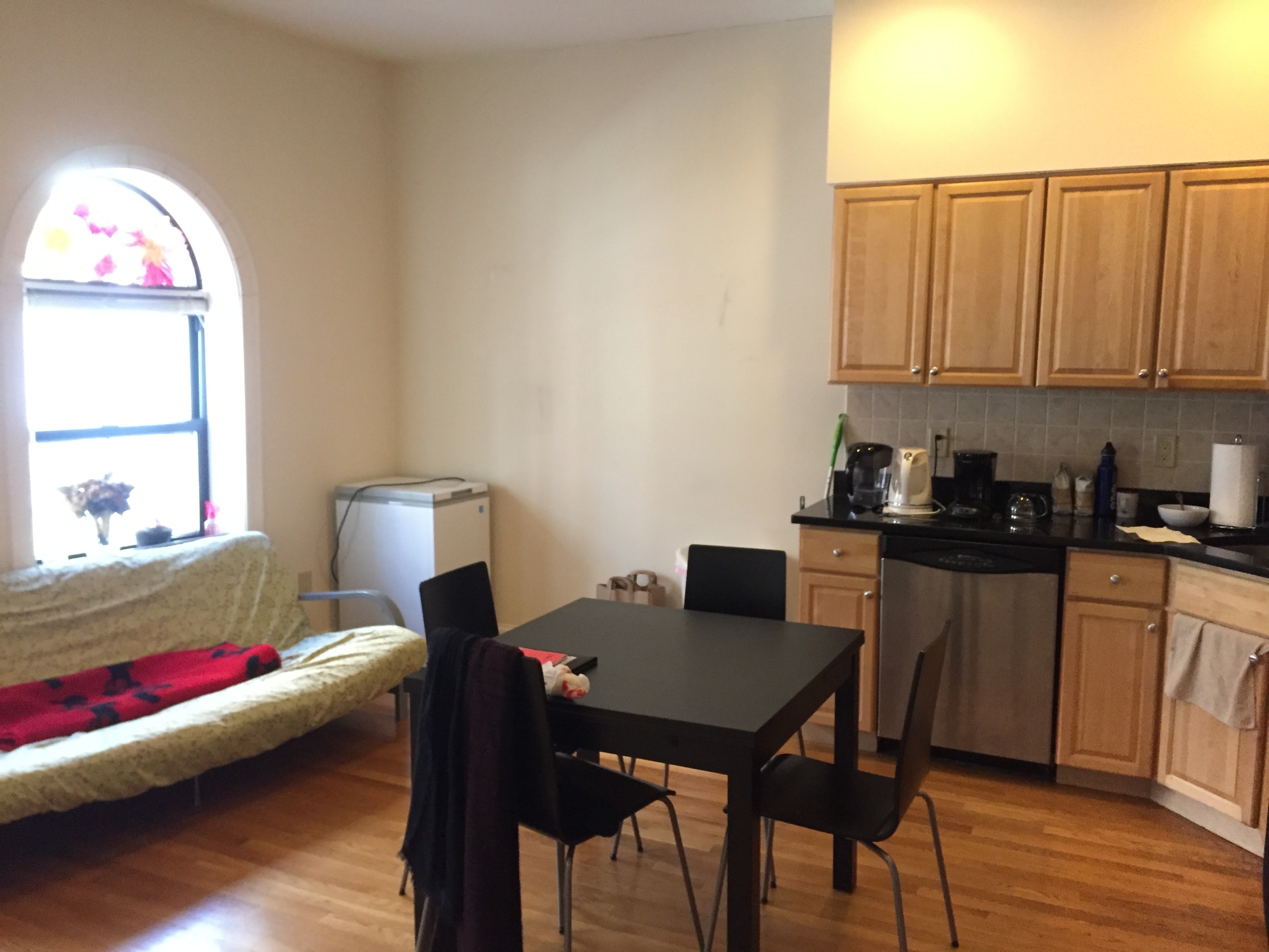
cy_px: 476
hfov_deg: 61.7
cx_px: 634
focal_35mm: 29
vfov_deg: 48.2
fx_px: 1063
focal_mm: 4.15
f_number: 2.2
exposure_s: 1/30
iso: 250
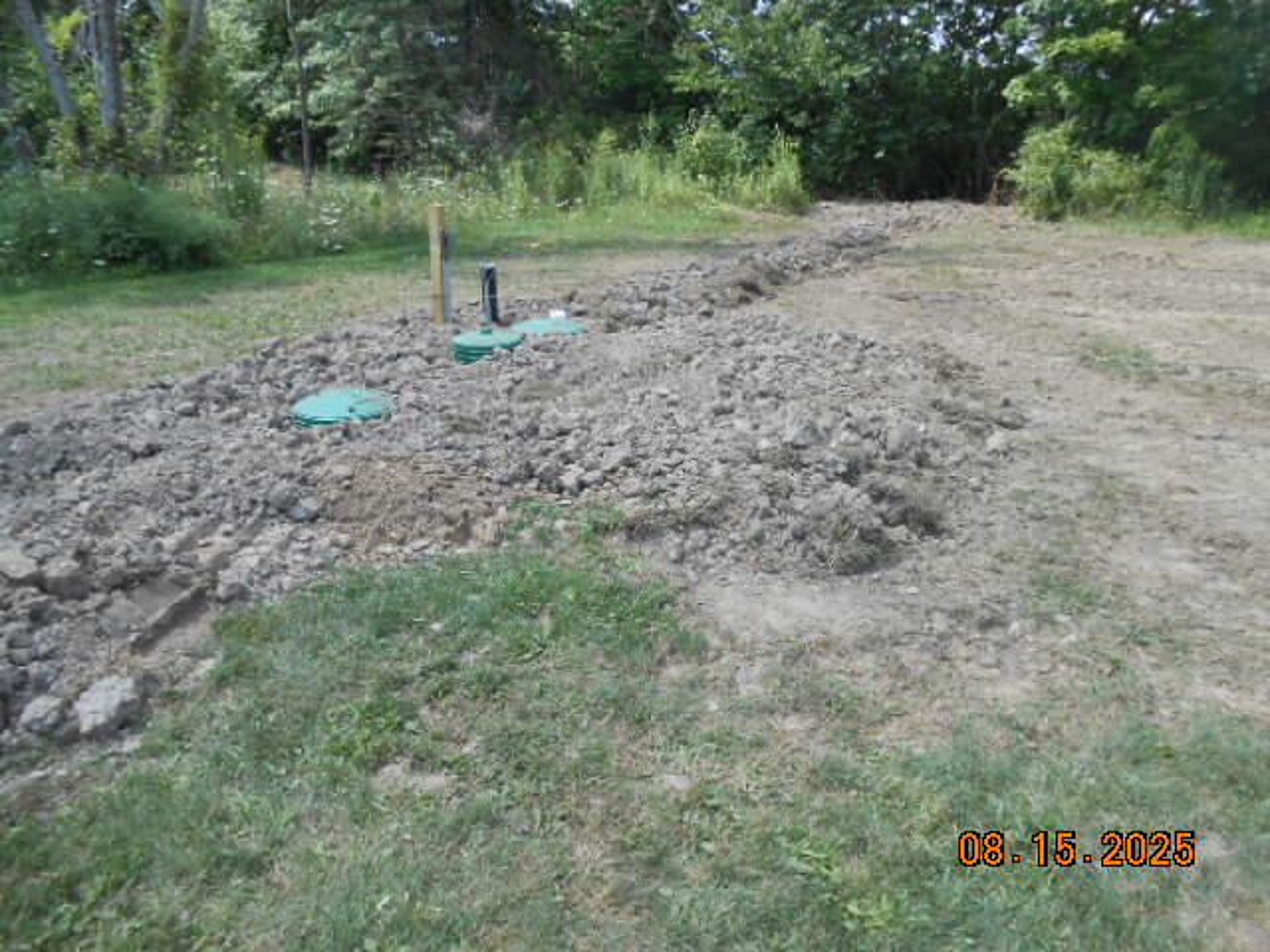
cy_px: 476
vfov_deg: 53.1
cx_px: 635
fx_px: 954
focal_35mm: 26
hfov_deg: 67.3
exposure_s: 1/320
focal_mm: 4.6
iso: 80
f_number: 3.5
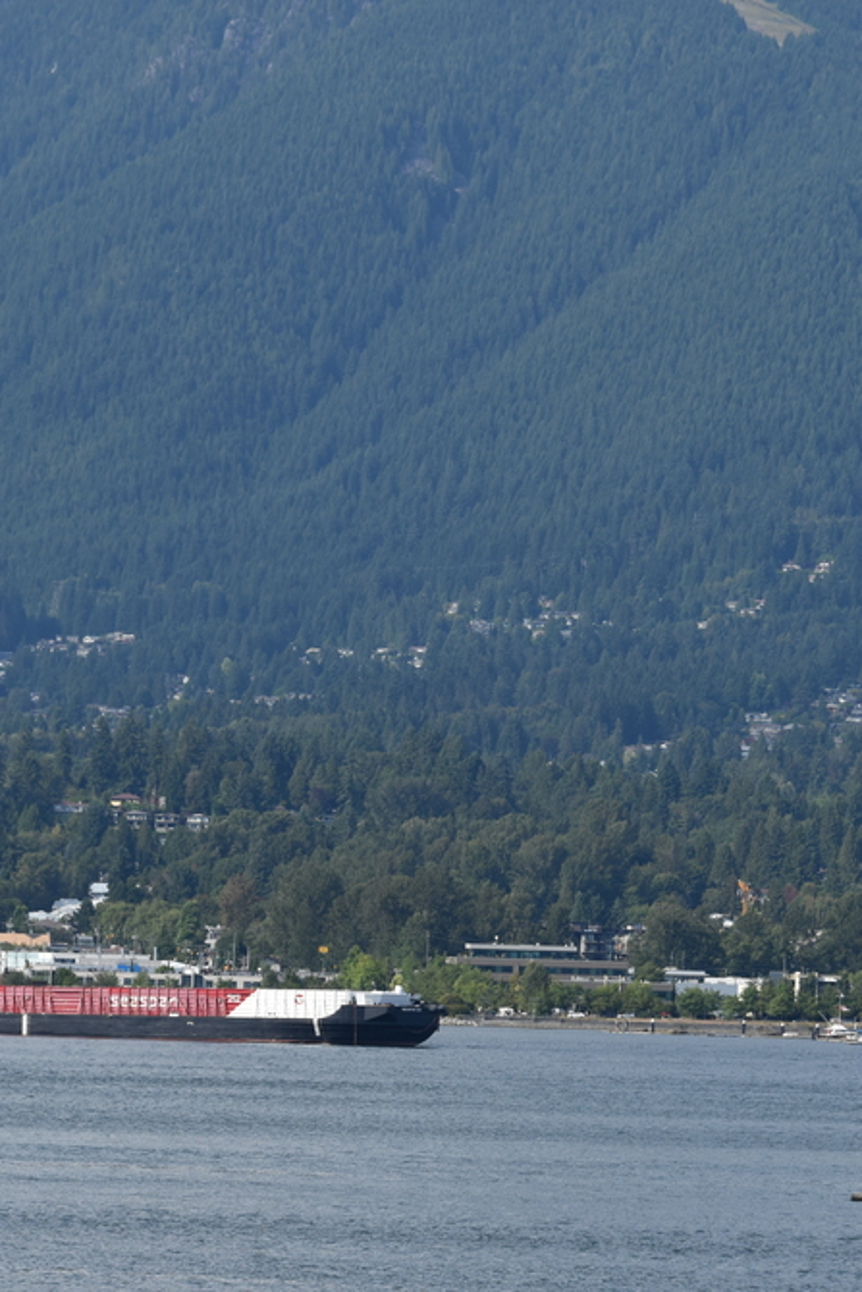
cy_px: 496
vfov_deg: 8.0
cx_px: 438
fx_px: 9261
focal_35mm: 258
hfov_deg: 5.3
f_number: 8
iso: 100
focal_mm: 135
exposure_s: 1/320
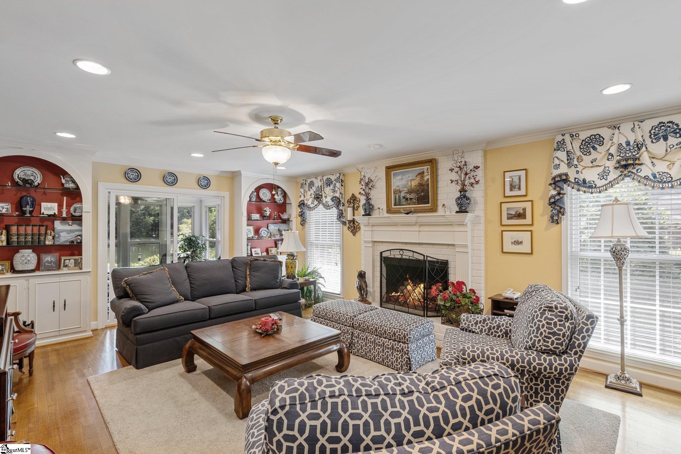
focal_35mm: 17
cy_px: 227
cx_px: 340
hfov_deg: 93.3
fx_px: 322
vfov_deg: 70.4
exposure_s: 1.6
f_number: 9
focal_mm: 17
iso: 200
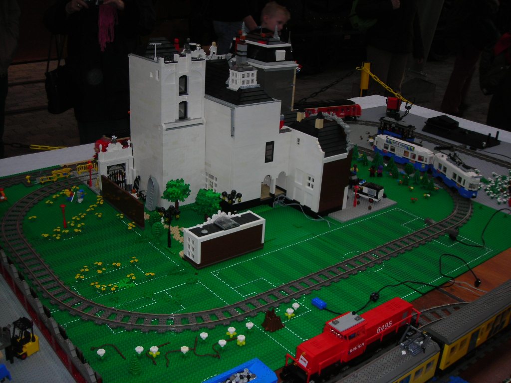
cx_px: 256
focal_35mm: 38
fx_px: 561
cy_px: 192
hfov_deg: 49.0
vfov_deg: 37.7
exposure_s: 1/60.1
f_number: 3.2
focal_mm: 6.3
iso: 50
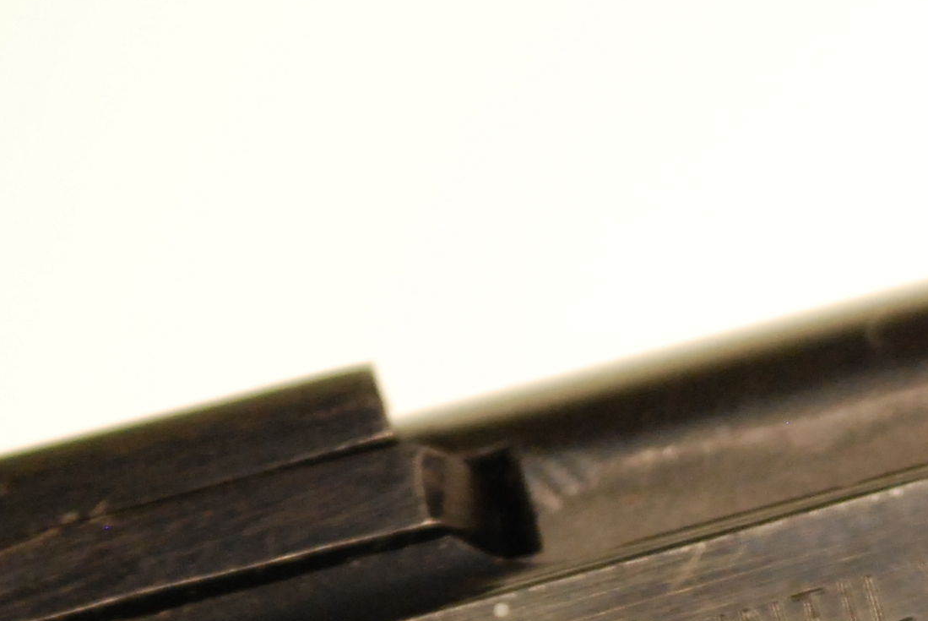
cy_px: 643
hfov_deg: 7.0
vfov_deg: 4.7
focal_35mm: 291
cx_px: 1269
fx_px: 7502
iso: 720
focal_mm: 55
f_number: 5.6
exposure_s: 1/30
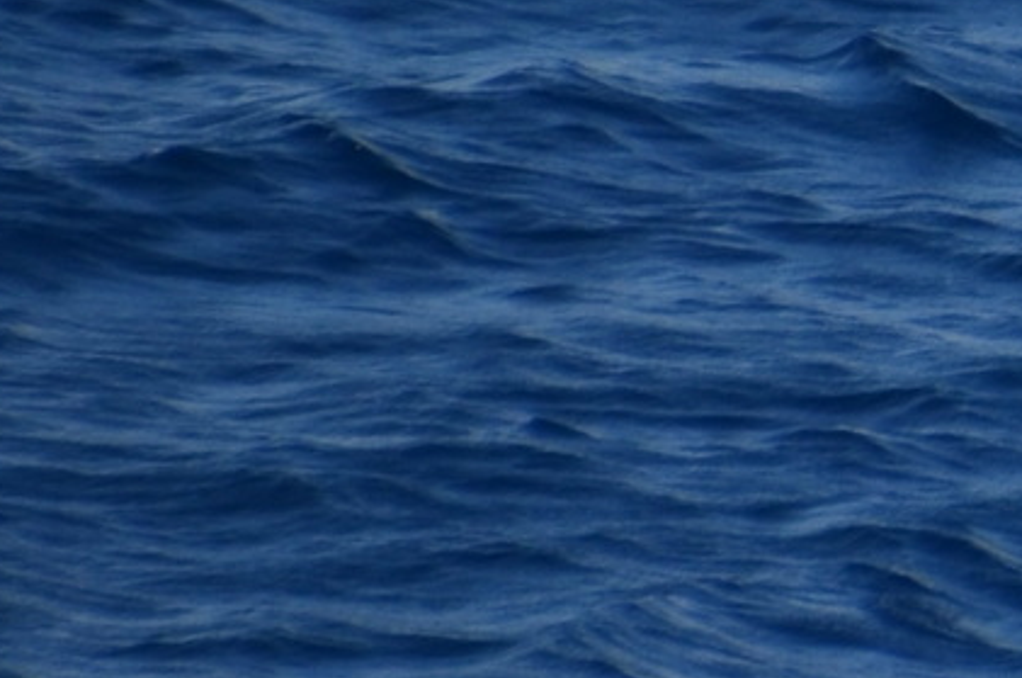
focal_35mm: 2407
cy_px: -919
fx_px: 68202
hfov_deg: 0.9
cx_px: 2998
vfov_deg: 0.6
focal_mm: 270
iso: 200
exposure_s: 1/1000
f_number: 8
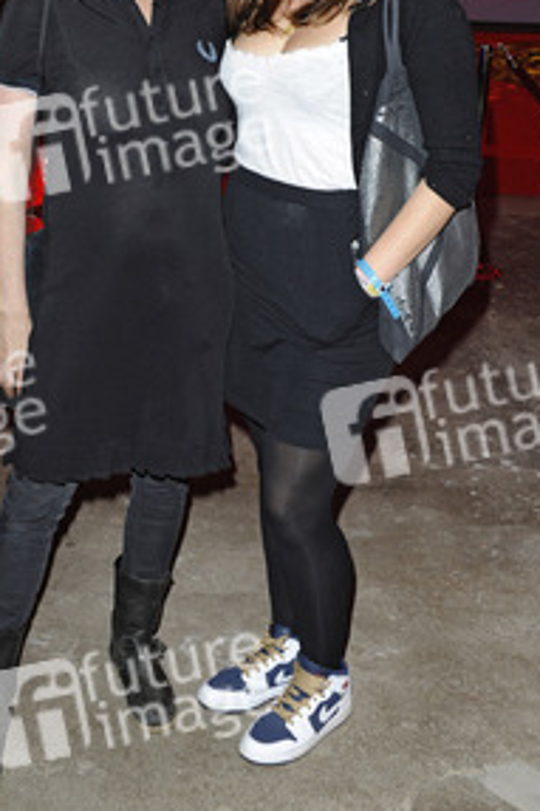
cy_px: 277
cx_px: 209
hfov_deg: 25.4
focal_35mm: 53
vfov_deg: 37.2
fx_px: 1194
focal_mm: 38
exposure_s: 1/40
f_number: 5.6
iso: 1600
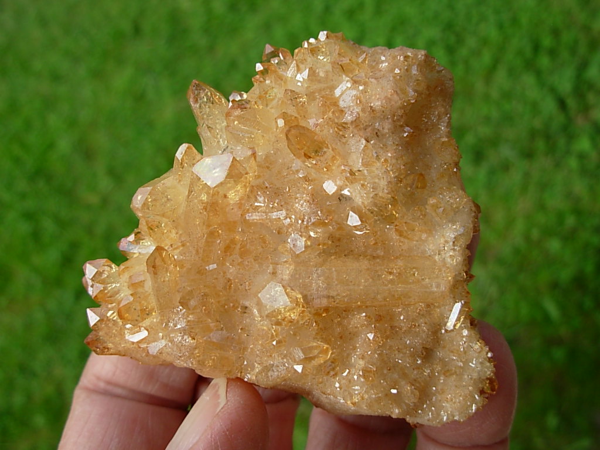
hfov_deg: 49.0
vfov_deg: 37.7
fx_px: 659
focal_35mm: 38
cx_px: 300
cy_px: 225
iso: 50
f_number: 2.9
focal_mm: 6.3
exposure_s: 1/575
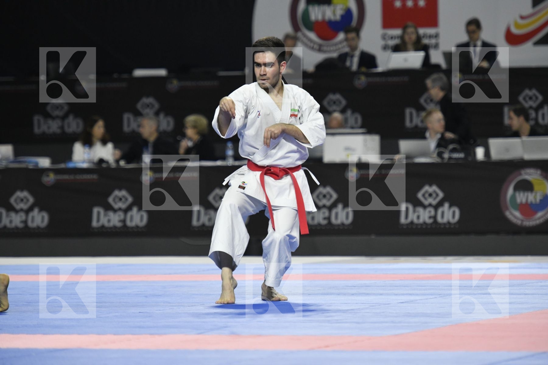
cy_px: 182
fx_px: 3349
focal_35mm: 220
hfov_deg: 9.4
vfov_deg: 6.2
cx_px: 274
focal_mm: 220
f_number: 4
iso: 2000
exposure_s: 1/800
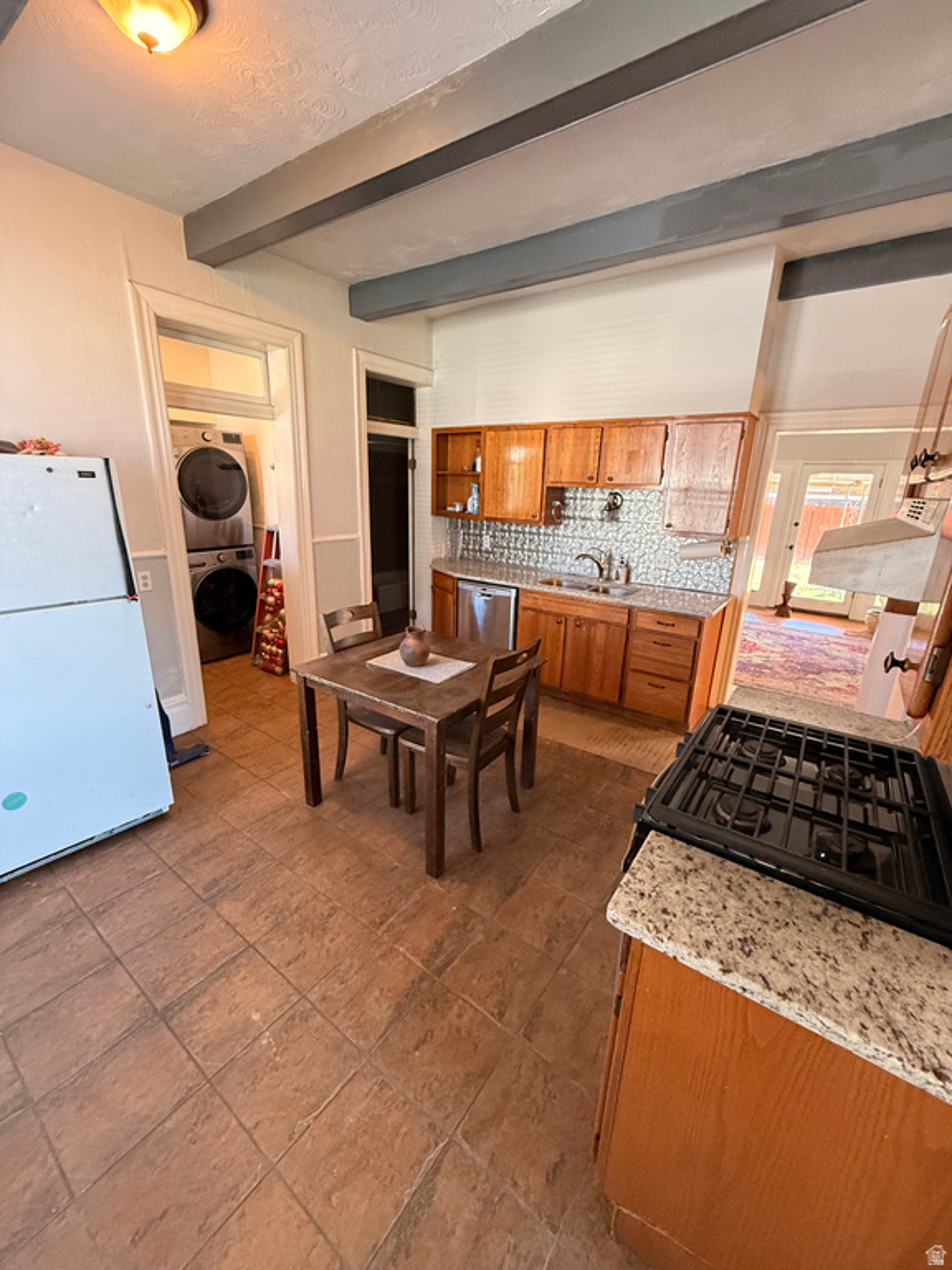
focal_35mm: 14
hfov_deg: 85.7
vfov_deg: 102.1
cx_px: 476
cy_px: 635
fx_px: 513
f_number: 2.2
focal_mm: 2.22
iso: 500
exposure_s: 1/60
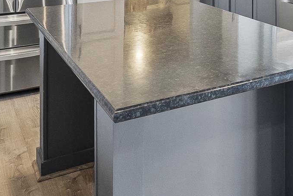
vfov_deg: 22.1
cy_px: -60
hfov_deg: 33.8
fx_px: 448
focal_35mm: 55
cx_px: 277
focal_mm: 10
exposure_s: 1/4
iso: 800
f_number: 7.1
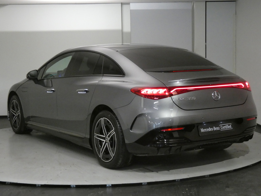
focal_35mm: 58
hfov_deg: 33.2
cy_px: 98
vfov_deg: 25.2
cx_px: 130
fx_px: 437
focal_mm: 10.4
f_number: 4.1
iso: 1250
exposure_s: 1/80
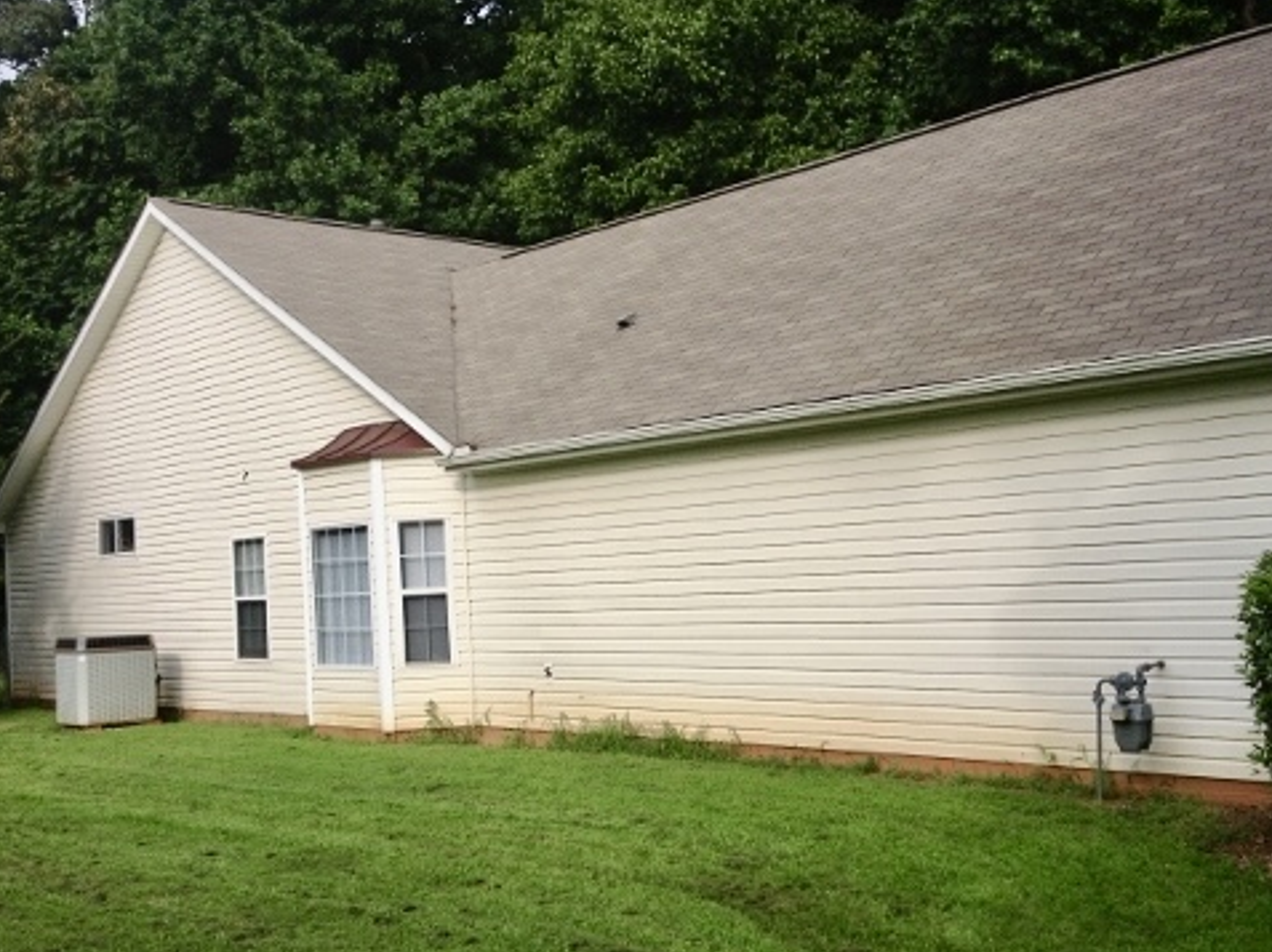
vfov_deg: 30.8
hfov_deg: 40.4
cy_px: 544
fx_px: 1726
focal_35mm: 47
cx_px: 701
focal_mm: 4.28
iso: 50
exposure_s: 1/863
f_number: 2.4
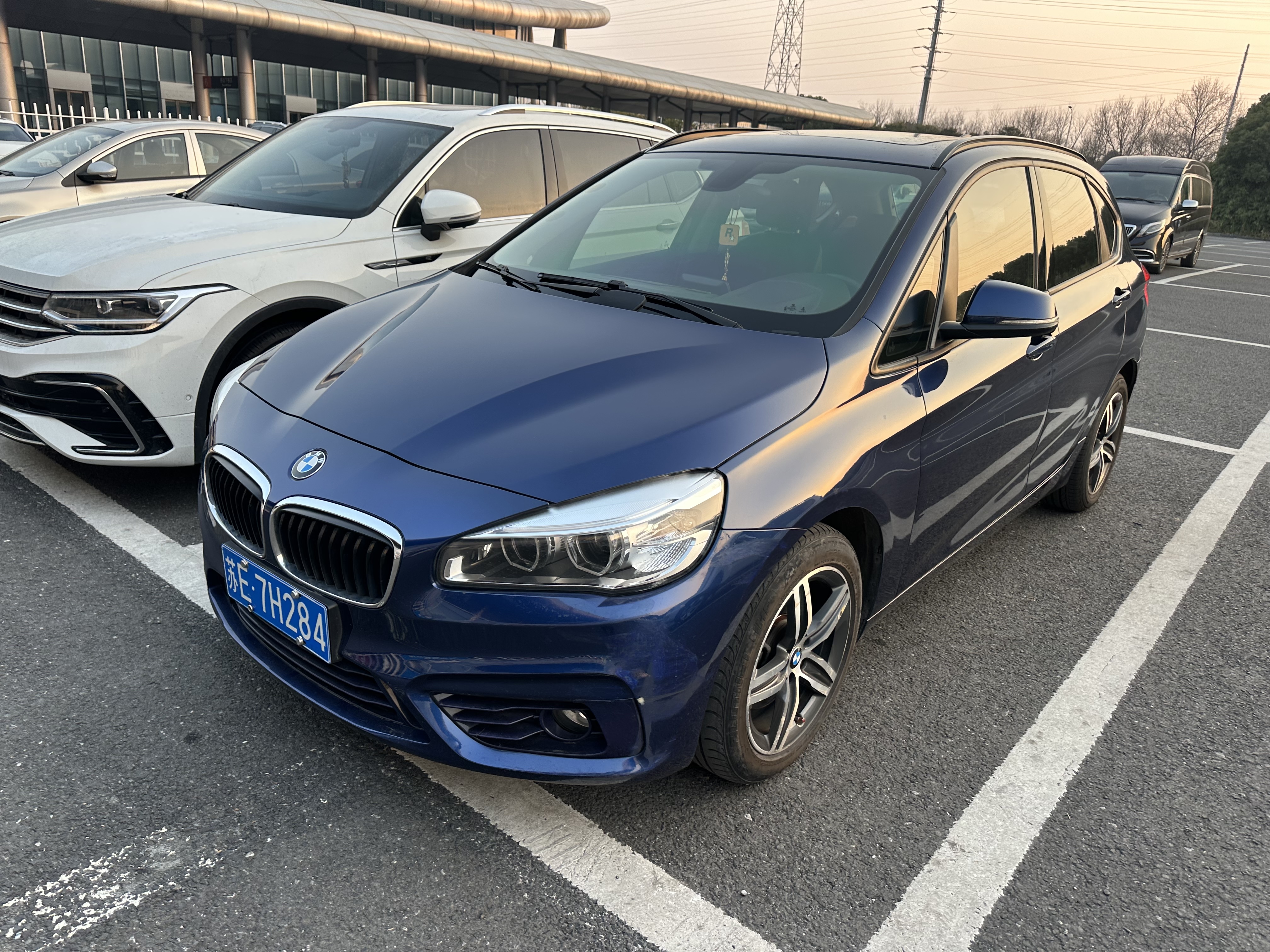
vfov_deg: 56.8
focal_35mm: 24
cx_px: 635
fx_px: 881
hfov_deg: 71.6
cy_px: 476
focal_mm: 6.86
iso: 64
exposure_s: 1/121
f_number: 1.78
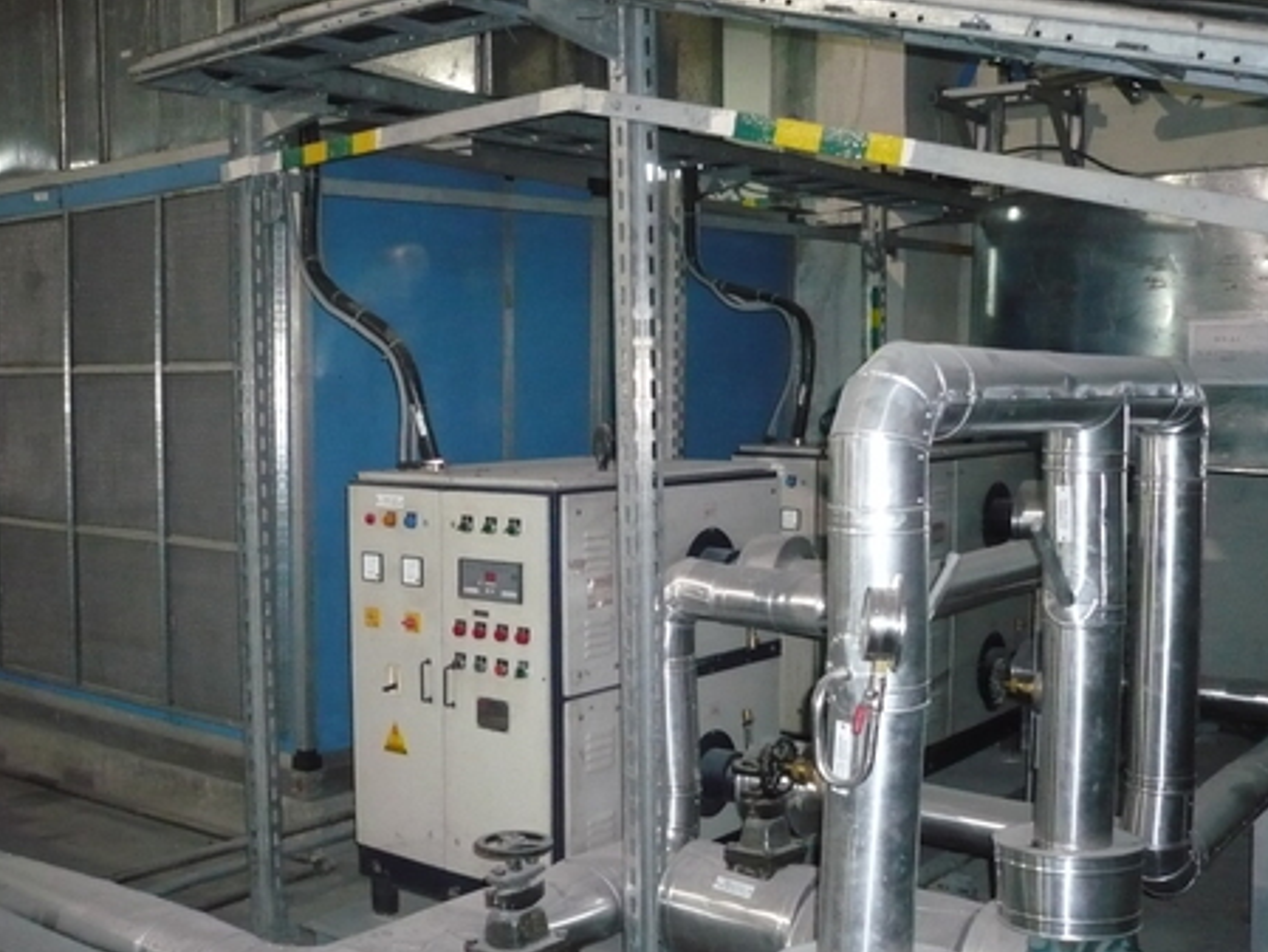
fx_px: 1429
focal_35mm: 39
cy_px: 518
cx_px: 590
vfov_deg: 36.8
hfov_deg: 47.8
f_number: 2.8
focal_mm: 5.8
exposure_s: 1/30
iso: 500
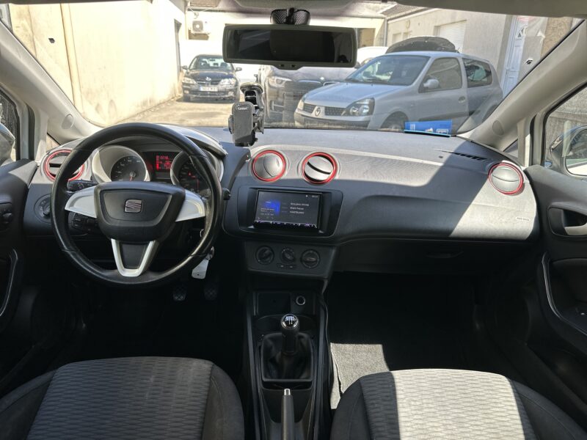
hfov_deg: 71.6
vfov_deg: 56.8
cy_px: 220
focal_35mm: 24
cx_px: 294
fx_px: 407
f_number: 1.78
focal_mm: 6.86
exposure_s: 1/484
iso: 80
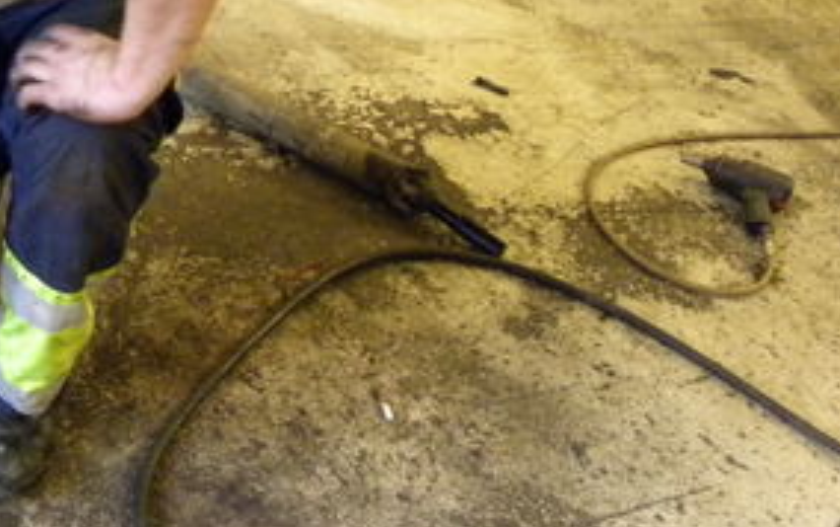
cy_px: 305
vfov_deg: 21.0
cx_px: -12
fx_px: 1420
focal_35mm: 62
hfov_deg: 30.5
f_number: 2.8
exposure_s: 1/39.1
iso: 400
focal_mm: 4.6
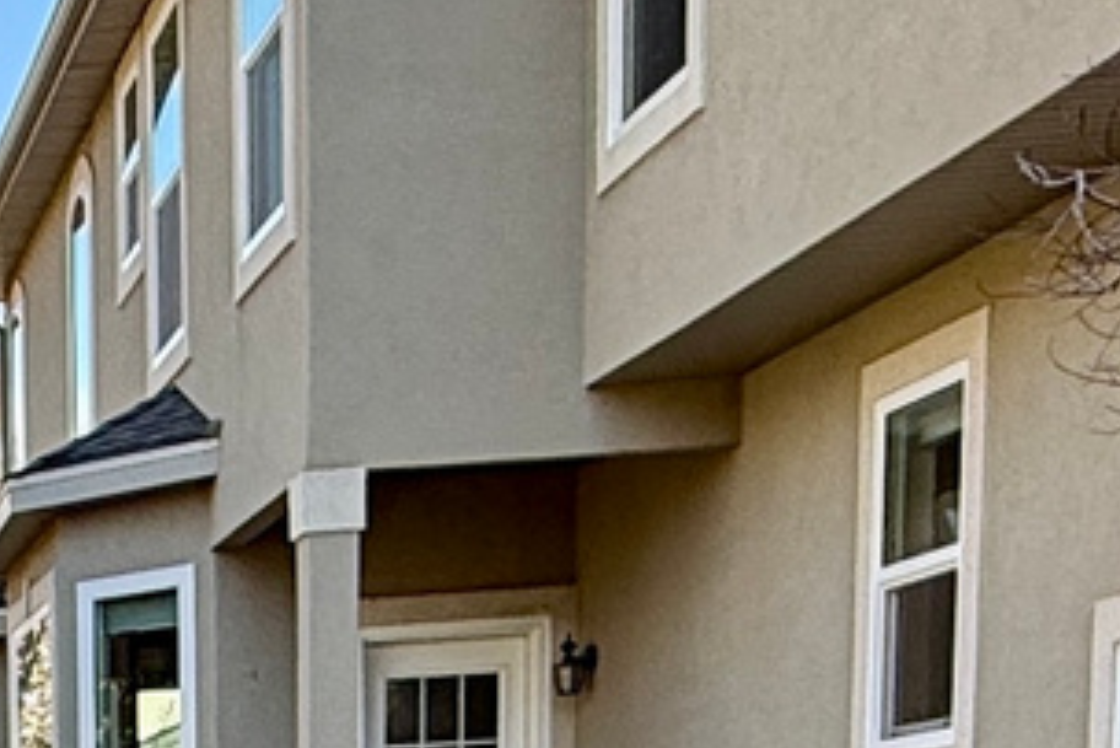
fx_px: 3050
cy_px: 1551
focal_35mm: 98
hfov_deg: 18.7
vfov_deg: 12.2
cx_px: -501
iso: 64
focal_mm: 2.22
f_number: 2.2
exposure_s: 1/393
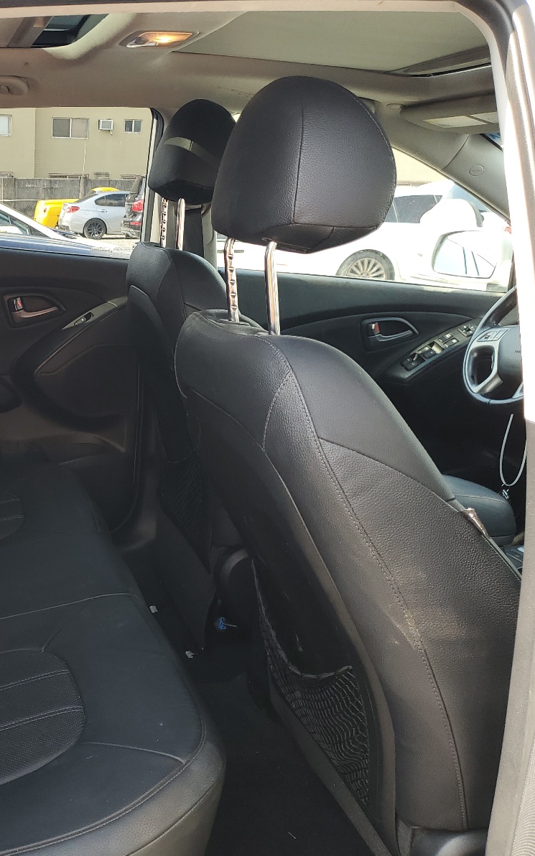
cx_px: 9
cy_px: 429
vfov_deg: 52.7
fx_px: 863
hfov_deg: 31.9
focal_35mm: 37
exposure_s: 1/263
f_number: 1.5
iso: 50
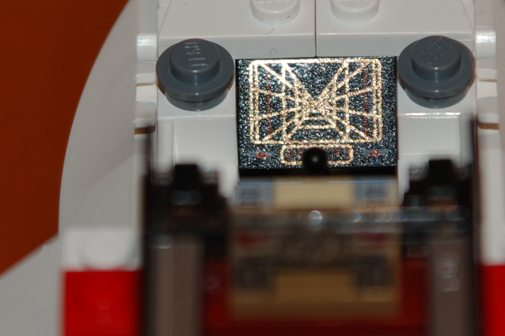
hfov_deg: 2.7
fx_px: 10807
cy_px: 139
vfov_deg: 1.8
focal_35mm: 771
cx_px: 301
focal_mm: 300
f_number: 6.3
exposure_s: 1/60
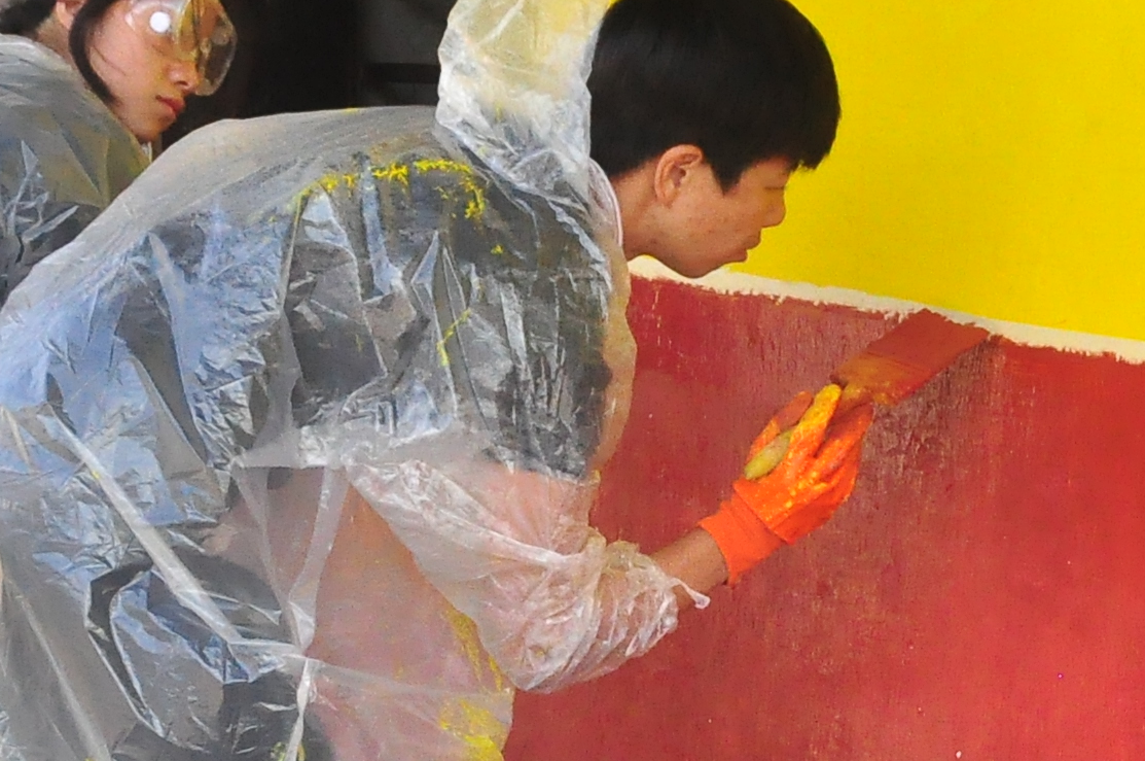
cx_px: 1160
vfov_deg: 13.0
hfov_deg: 19.1
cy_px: 735
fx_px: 3303
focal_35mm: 104
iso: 1600
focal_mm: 18
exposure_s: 1/320
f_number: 10
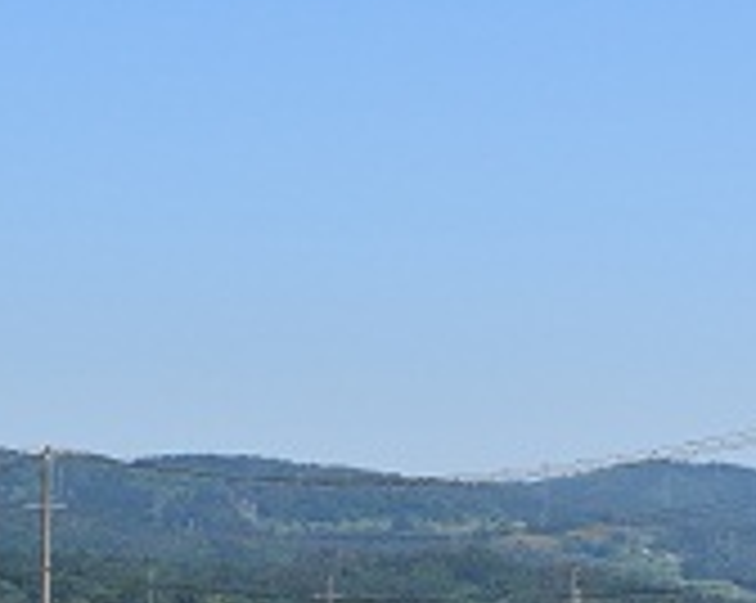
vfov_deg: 7.4
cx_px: 990
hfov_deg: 9.2
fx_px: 4632
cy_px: 504
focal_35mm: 207
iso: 200
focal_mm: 55
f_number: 10
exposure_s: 1/400
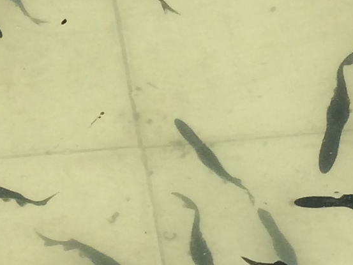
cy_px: 382
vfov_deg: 8.2
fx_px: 1805
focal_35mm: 177
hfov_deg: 10.9
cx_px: -109
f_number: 2.2
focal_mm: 4.12
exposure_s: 1/933
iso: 32
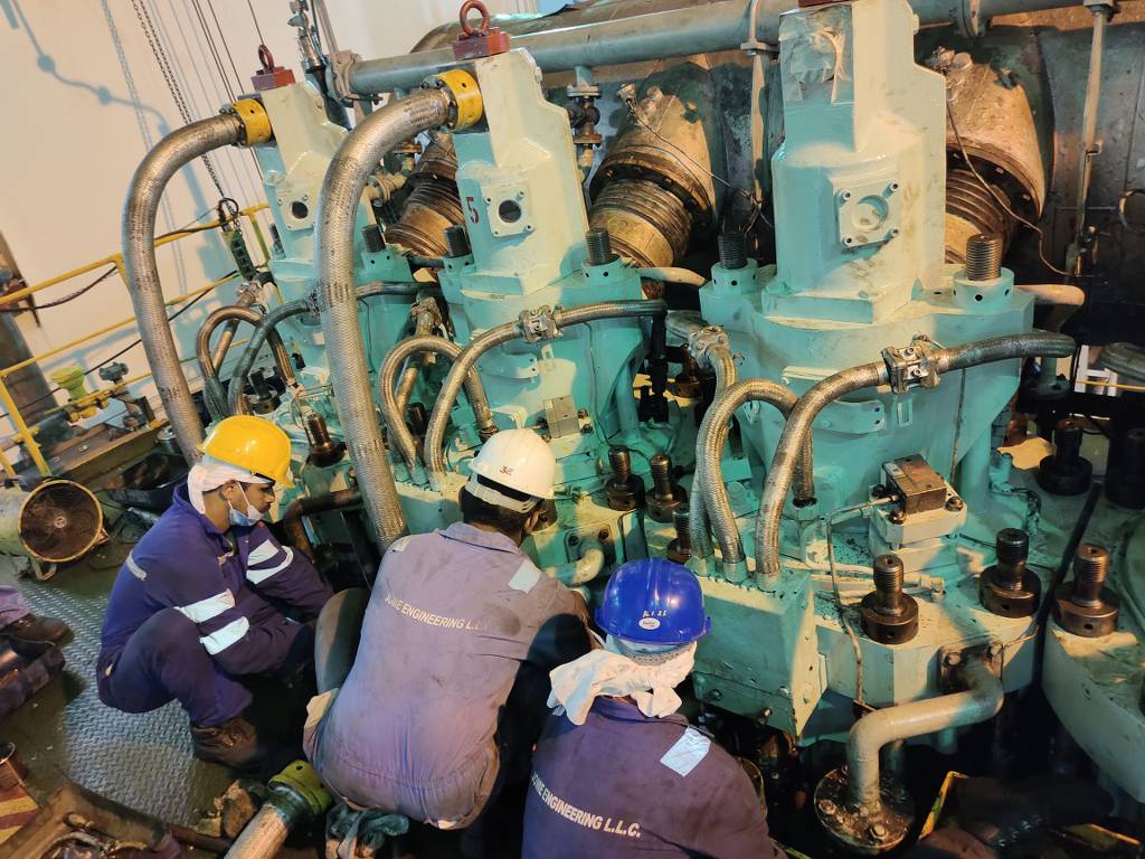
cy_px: 430
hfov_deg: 69.4
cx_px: 572
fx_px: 827
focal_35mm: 25
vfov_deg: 54.9
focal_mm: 5.42
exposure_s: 1/24
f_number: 1.89
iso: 1733
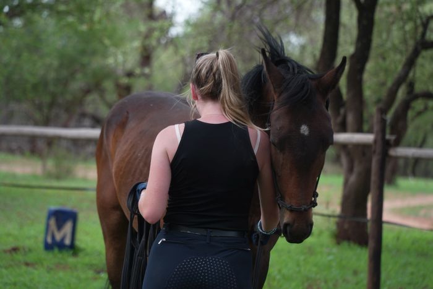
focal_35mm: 135
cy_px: 144
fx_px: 1624
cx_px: 216
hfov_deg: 15.2
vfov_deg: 10.2
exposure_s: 1/200
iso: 400
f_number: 5
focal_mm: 135
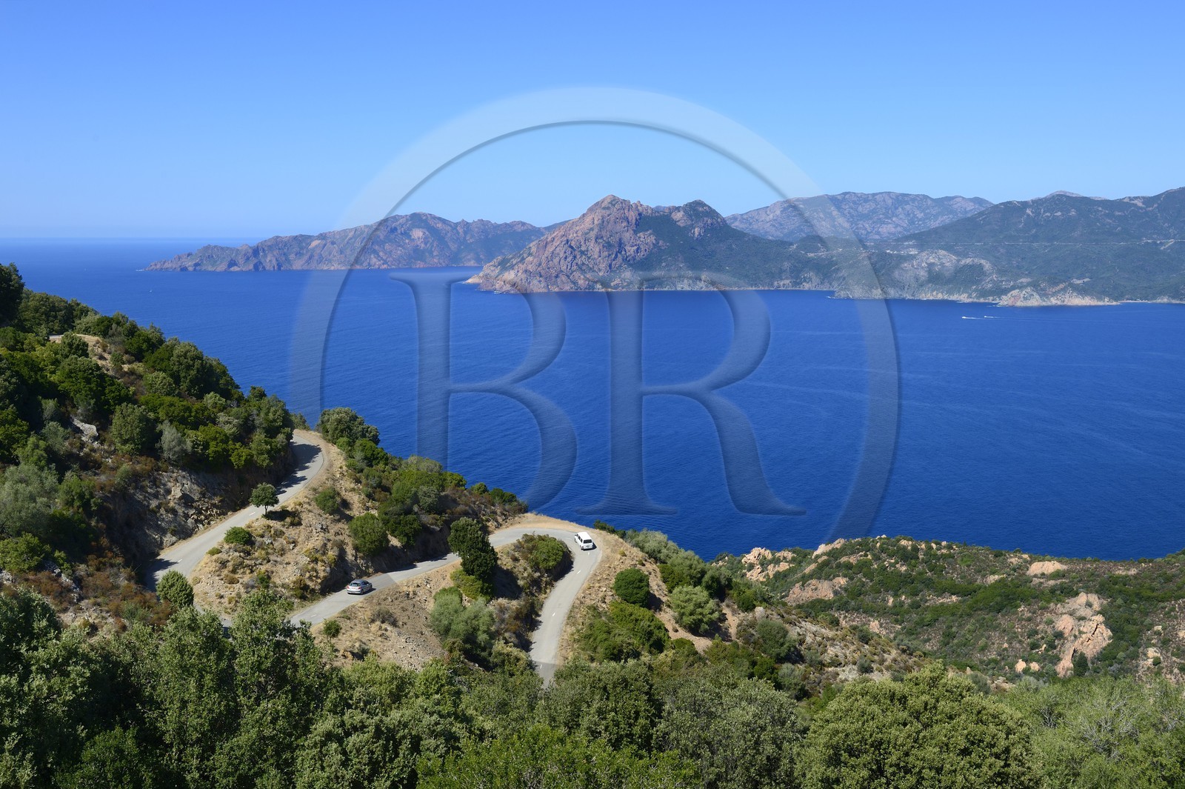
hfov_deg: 53.2
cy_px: 394
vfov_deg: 36.8
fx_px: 1184
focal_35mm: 36
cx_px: 592
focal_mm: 36
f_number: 10
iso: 200
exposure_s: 1/320
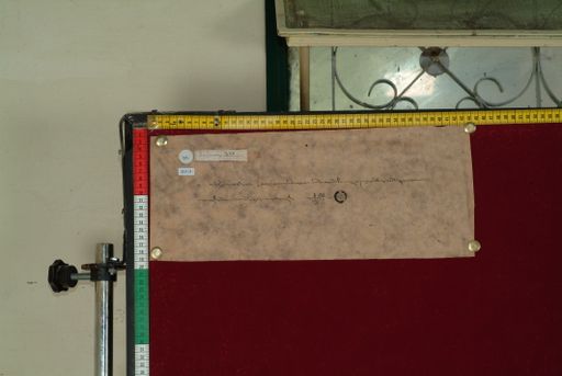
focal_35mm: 88
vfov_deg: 15.5
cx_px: 281
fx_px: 1384
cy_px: 188
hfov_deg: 23.0
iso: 160
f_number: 13
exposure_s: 1/20
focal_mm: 59
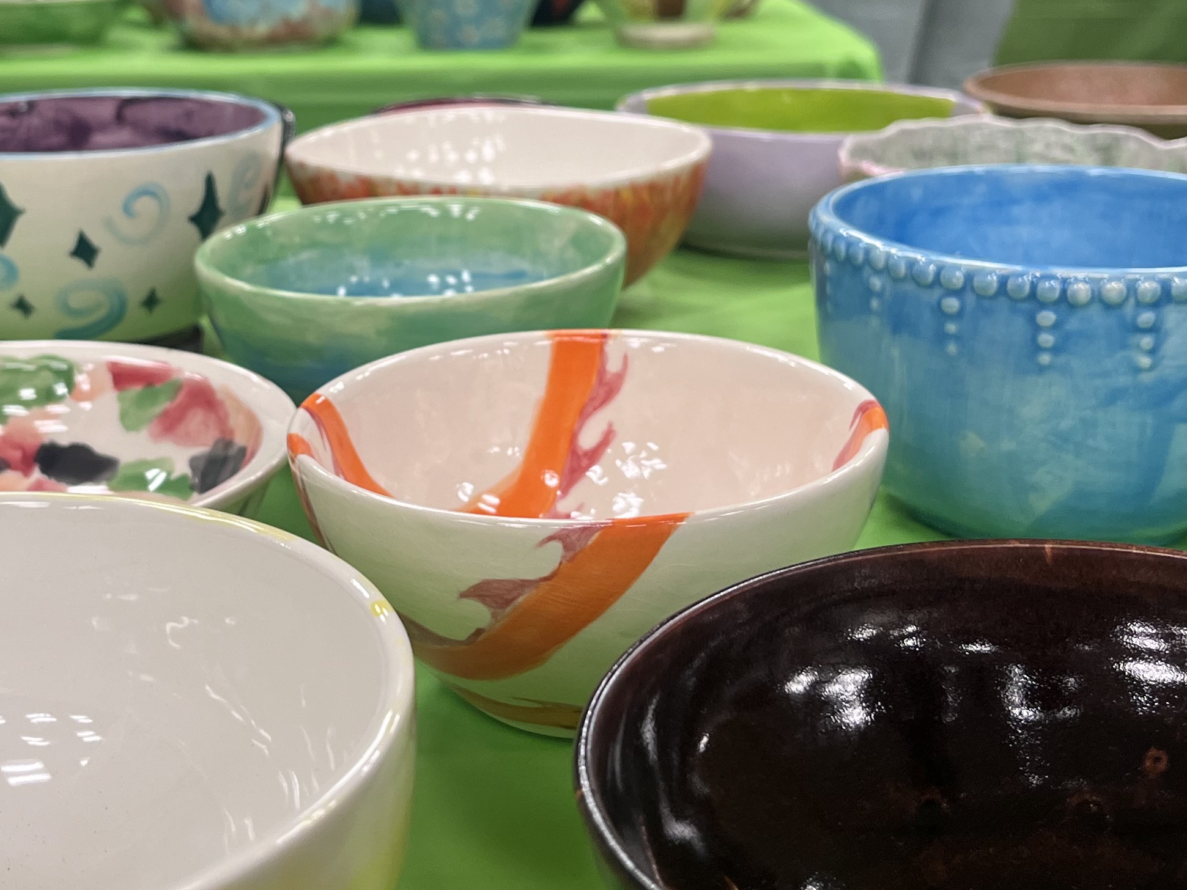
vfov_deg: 26.9
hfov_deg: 35.3
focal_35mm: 54
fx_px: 1852
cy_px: 331
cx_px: 415
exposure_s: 1/60
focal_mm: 5.1
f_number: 1.6
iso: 80
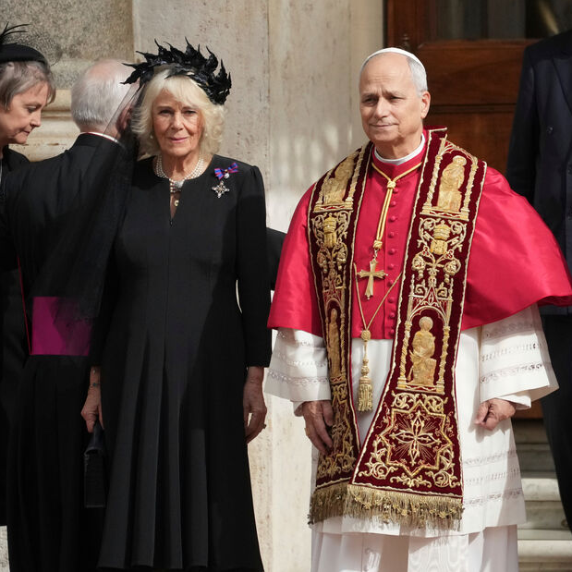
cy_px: 286
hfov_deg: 2.3
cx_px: 422
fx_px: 14358
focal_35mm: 768
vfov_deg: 2.3
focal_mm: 400
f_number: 5.6
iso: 2500
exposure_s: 1/6400
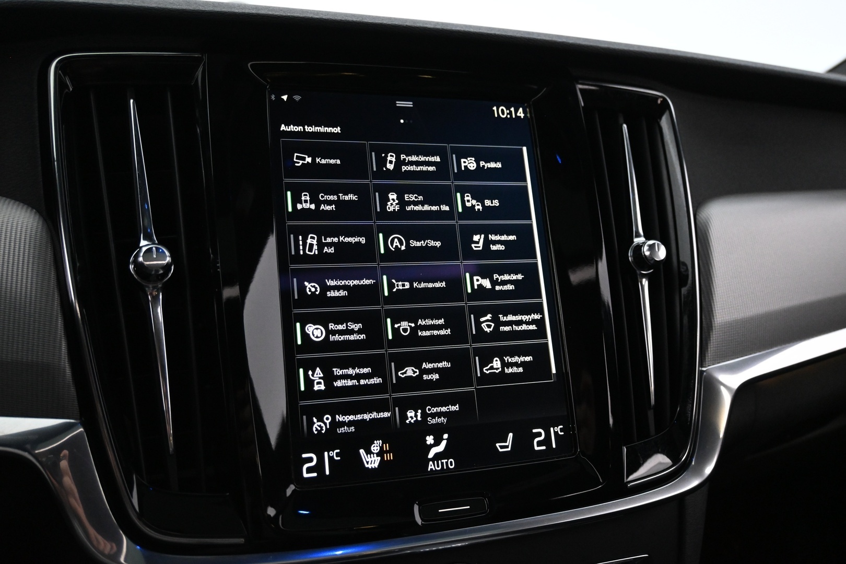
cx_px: 423
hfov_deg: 58.3
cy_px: 282
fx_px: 758
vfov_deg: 40.8
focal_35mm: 32
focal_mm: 21.5
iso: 2800
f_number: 4
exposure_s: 1/30
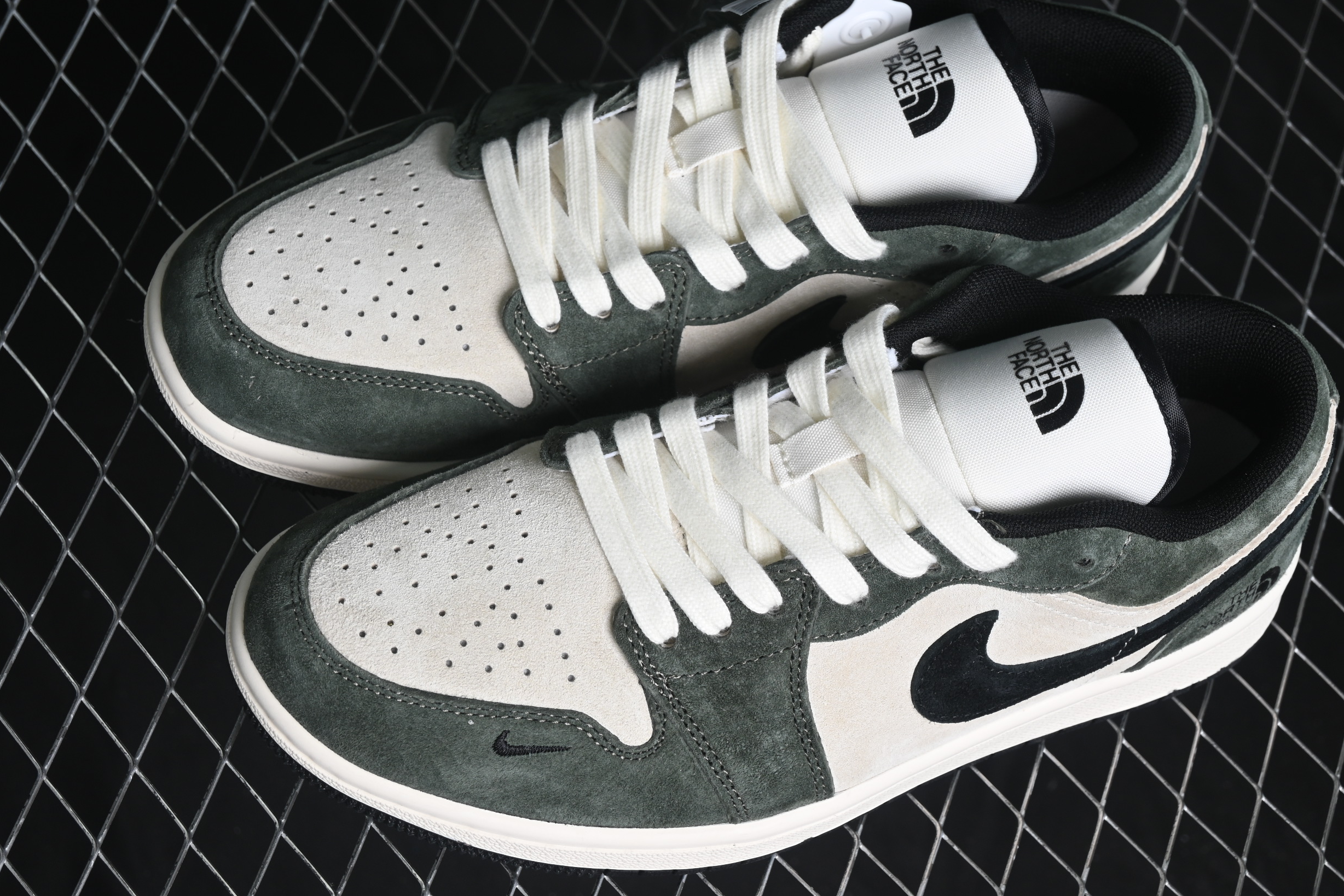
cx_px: 751
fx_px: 3173
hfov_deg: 23.9
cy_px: 441
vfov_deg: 16.1
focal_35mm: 85
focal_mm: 50
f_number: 7.1
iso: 160
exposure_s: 1/60
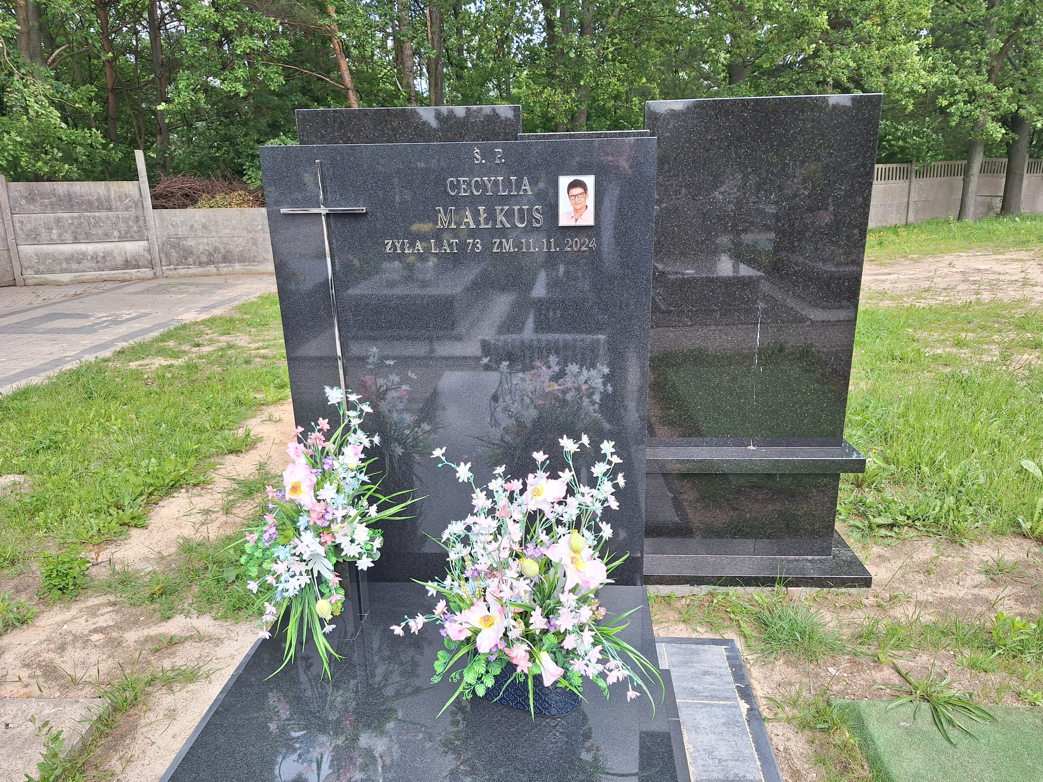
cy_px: 391
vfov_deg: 58.9
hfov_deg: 73.9
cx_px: 522
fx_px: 693
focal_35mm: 23
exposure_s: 1/717
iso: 40
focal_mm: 5.54
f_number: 1.8
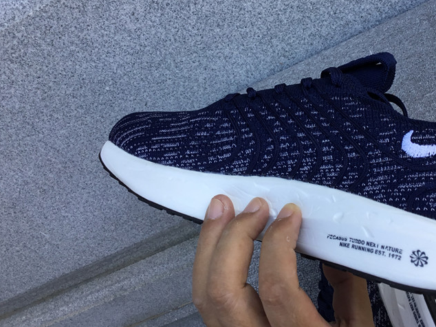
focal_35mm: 44
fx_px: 554
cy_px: 124
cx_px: 288
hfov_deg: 42.4
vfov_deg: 32.8
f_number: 2.4
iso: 25
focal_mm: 3.3
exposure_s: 1/170
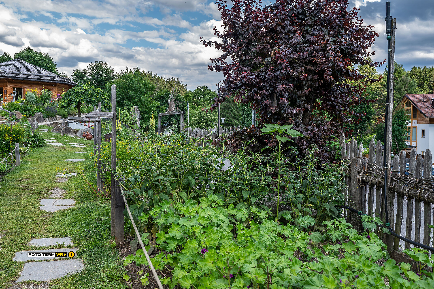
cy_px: 144
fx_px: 422
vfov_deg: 37.8
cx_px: 217
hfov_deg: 54.5
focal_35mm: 35
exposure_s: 1/100
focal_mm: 35
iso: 100
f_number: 8
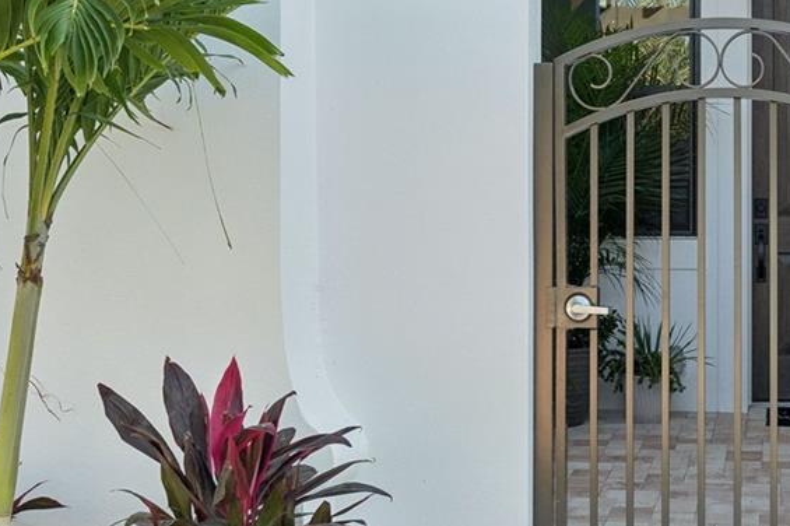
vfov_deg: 20.0
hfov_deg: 28.6
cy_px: 252
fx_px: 1491
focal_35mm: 68
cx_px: 696
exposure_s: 1/100
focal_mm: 24
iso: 200
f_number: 8
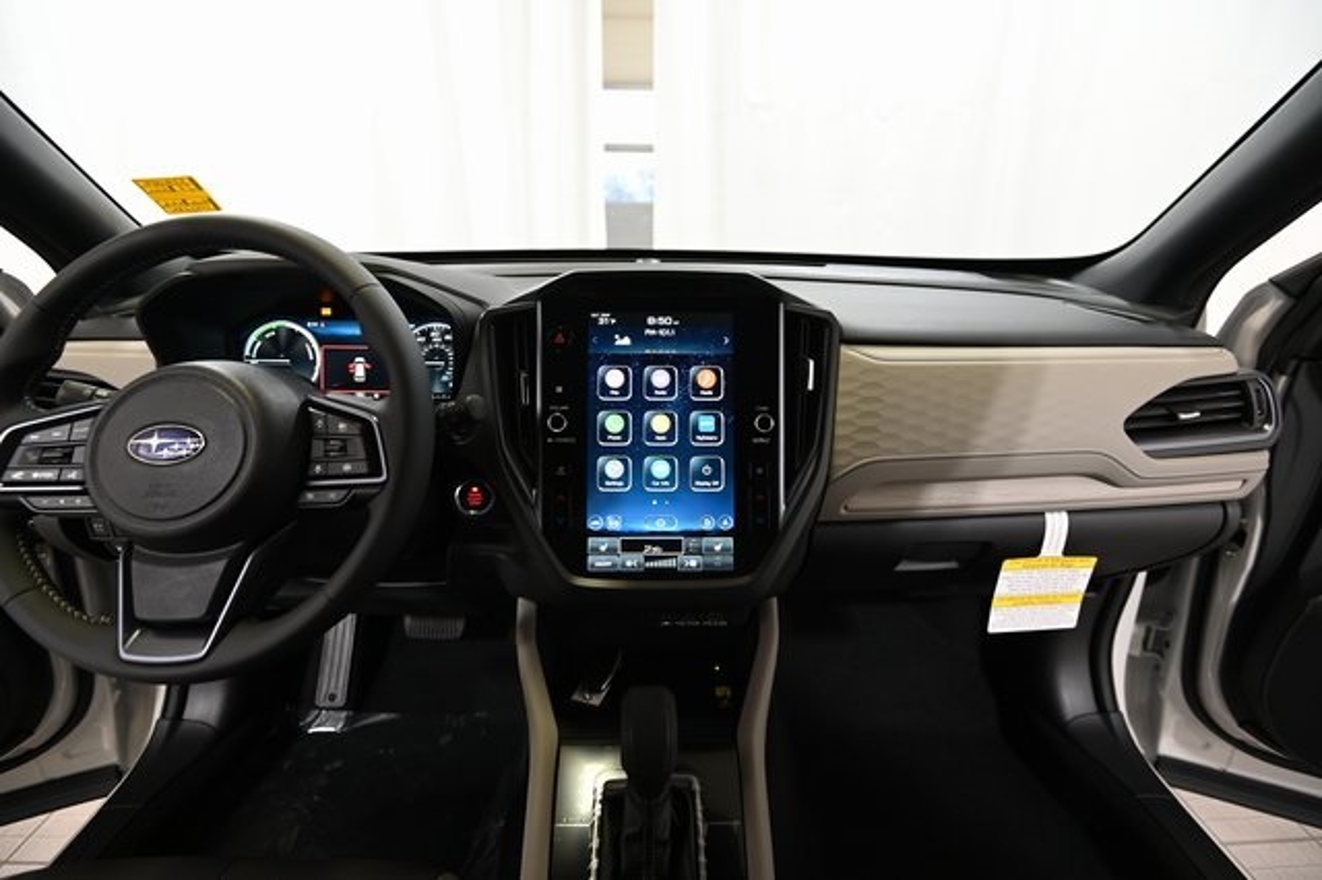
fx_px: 587
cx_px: 661
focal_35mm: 16
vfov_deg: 73.7
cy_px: 440
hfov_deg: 96.8
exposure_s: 1/30
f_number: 4.5
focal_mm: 16
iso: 640
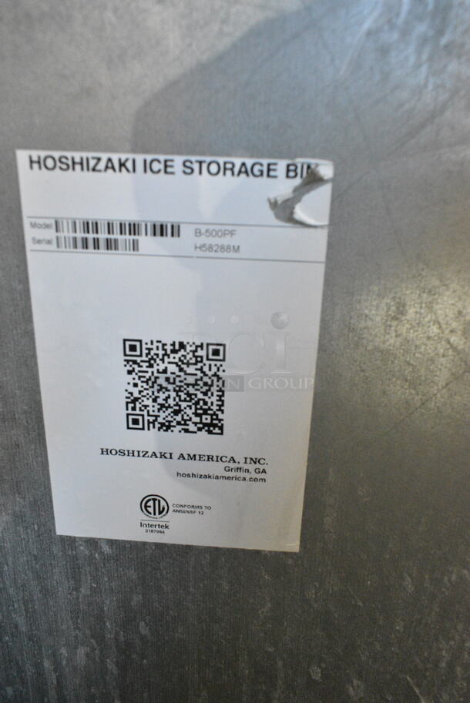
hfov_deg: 48.0
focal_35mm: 27
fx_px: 528
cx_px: 235
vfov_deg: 67.3
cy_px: 352
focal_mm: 18
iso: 6400
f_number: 5.6
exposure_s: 1/125
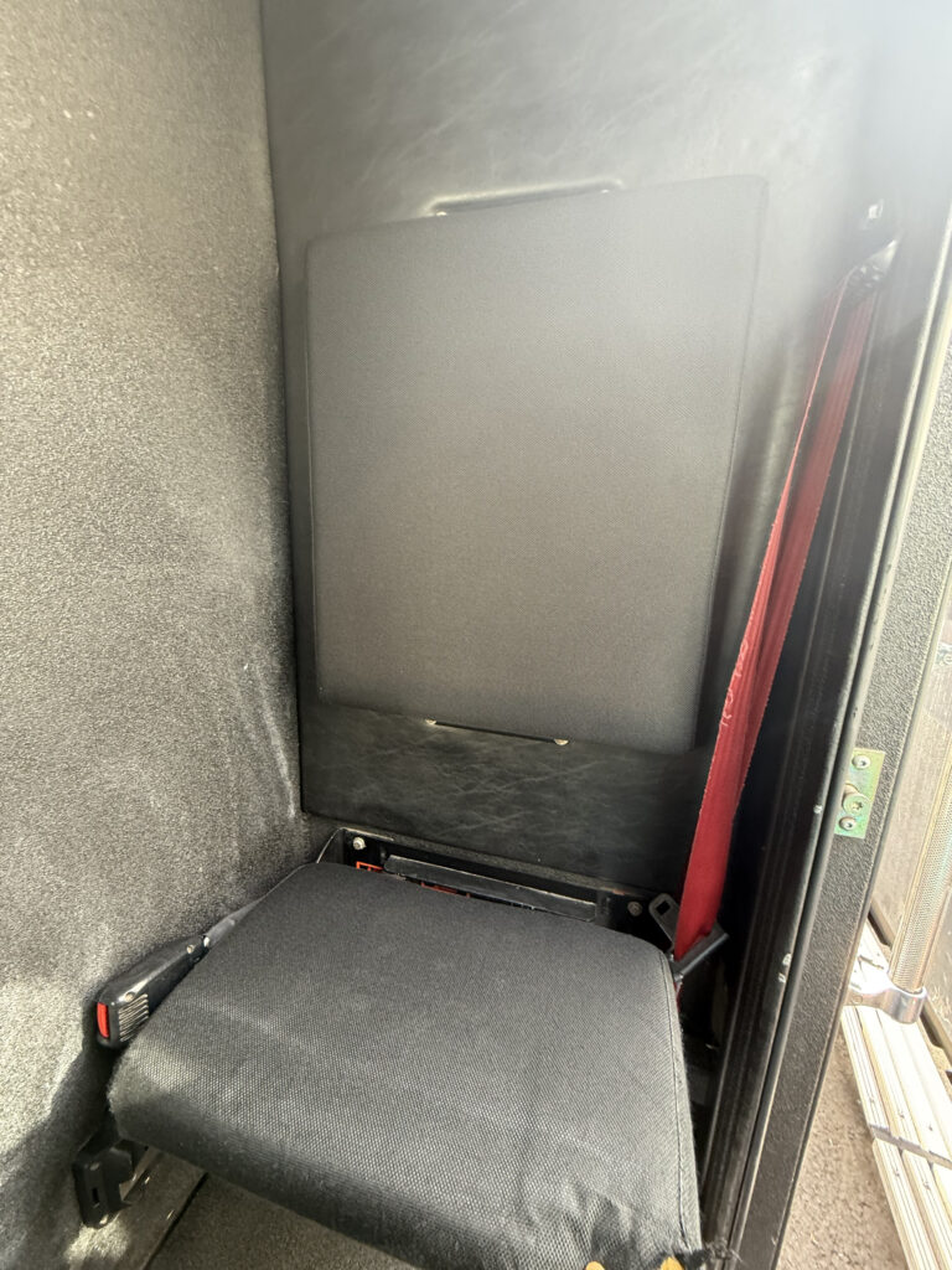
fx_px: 513
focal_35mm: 14
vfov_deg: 102.1
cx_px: 476
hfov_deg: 85.7
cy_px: 635
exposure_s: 1/60
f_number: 2.2
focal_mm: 2.22
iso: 400
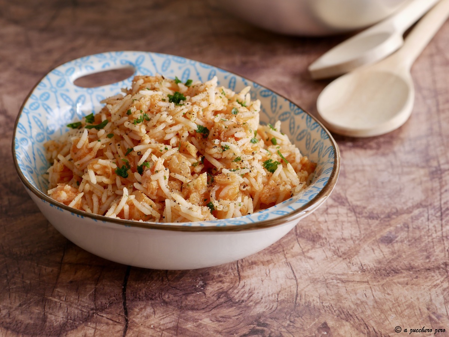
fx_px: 1116
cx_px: 224
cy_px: 168
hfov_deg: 22.7
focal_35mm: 86
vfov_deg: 17.2
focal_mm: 43
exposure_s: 1/15
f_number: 5.6
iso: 200
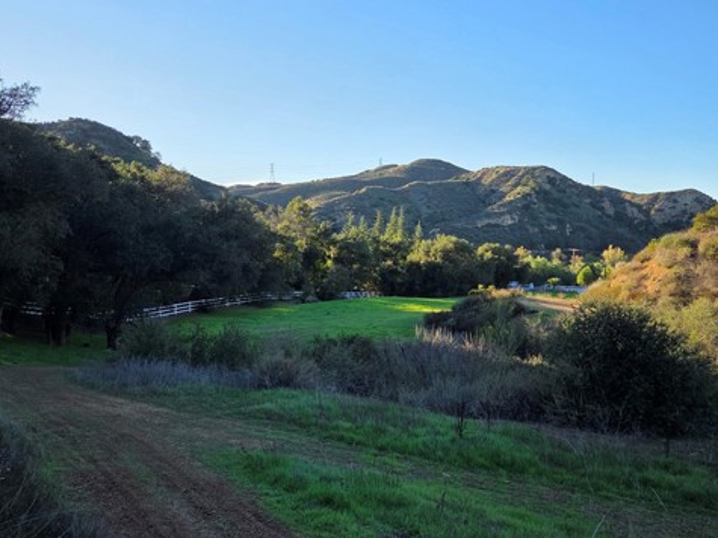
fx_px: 643
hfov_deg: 58.3
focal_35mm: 31
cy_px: 281
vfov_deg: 45.4
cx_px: 373
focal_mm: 5.4
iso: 80
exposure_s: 1/2628
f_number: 1.8
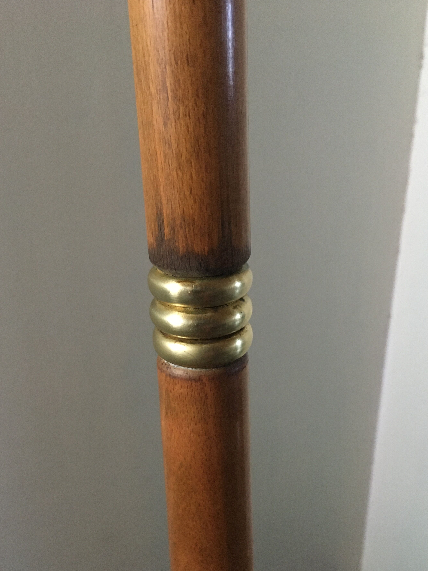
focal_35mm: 33
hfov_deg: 42.9
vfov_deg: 55.2
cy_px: 318
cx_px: 219
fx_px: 544
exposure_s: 1/17
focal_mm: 4.15
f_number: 2.2
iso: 200
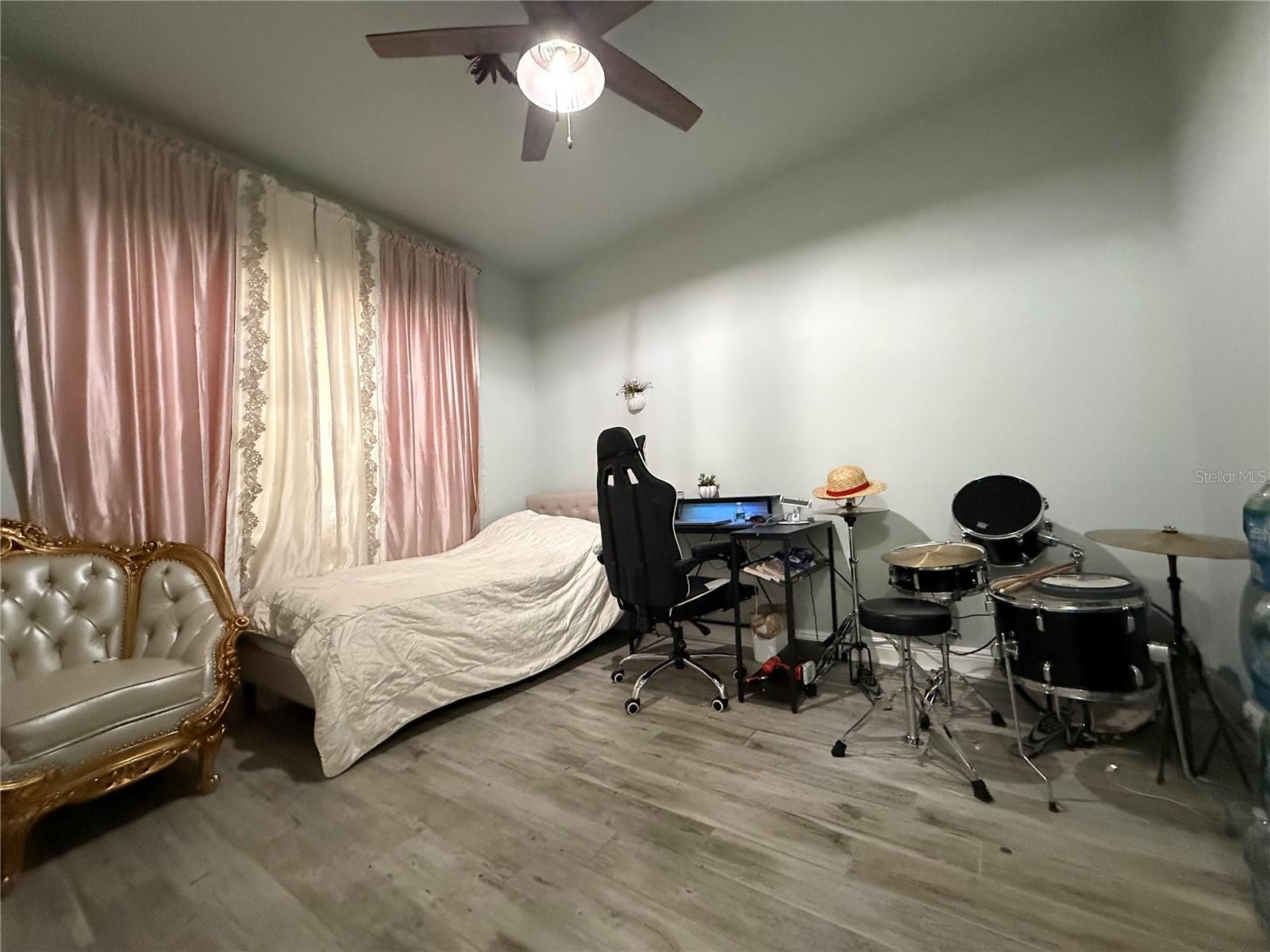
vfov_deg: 85.7
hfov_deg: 102.1
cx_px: 635
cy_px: 476
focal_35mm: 14
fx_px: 514
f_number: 2.2
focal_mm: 2.22
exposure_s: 1/60
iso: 1000
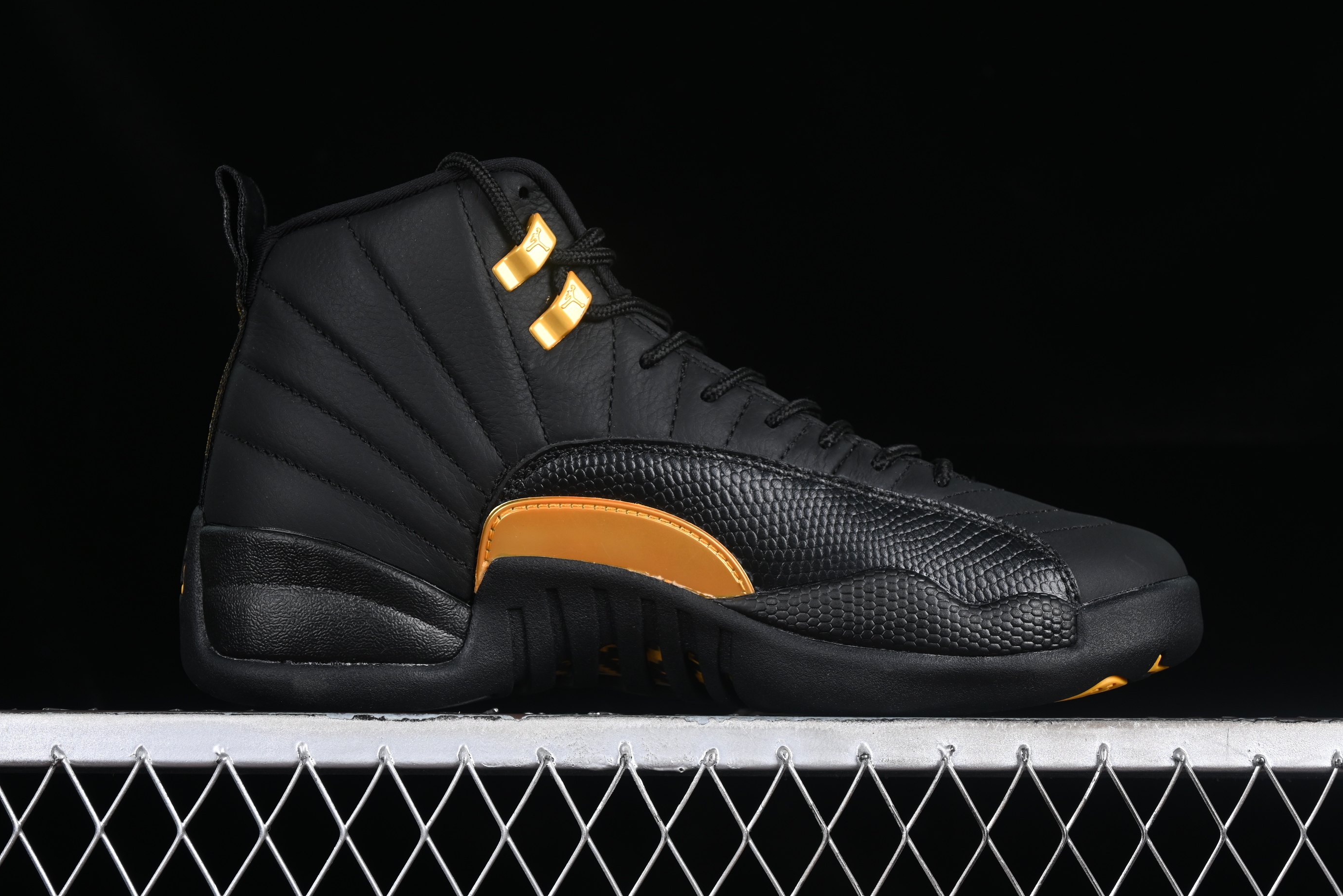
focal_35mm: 76
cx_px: 676
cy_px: 444
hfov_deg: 26.6
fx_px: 2835
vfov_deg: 18.0
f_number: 6.3
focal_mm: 50
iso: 160
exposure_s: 1/60
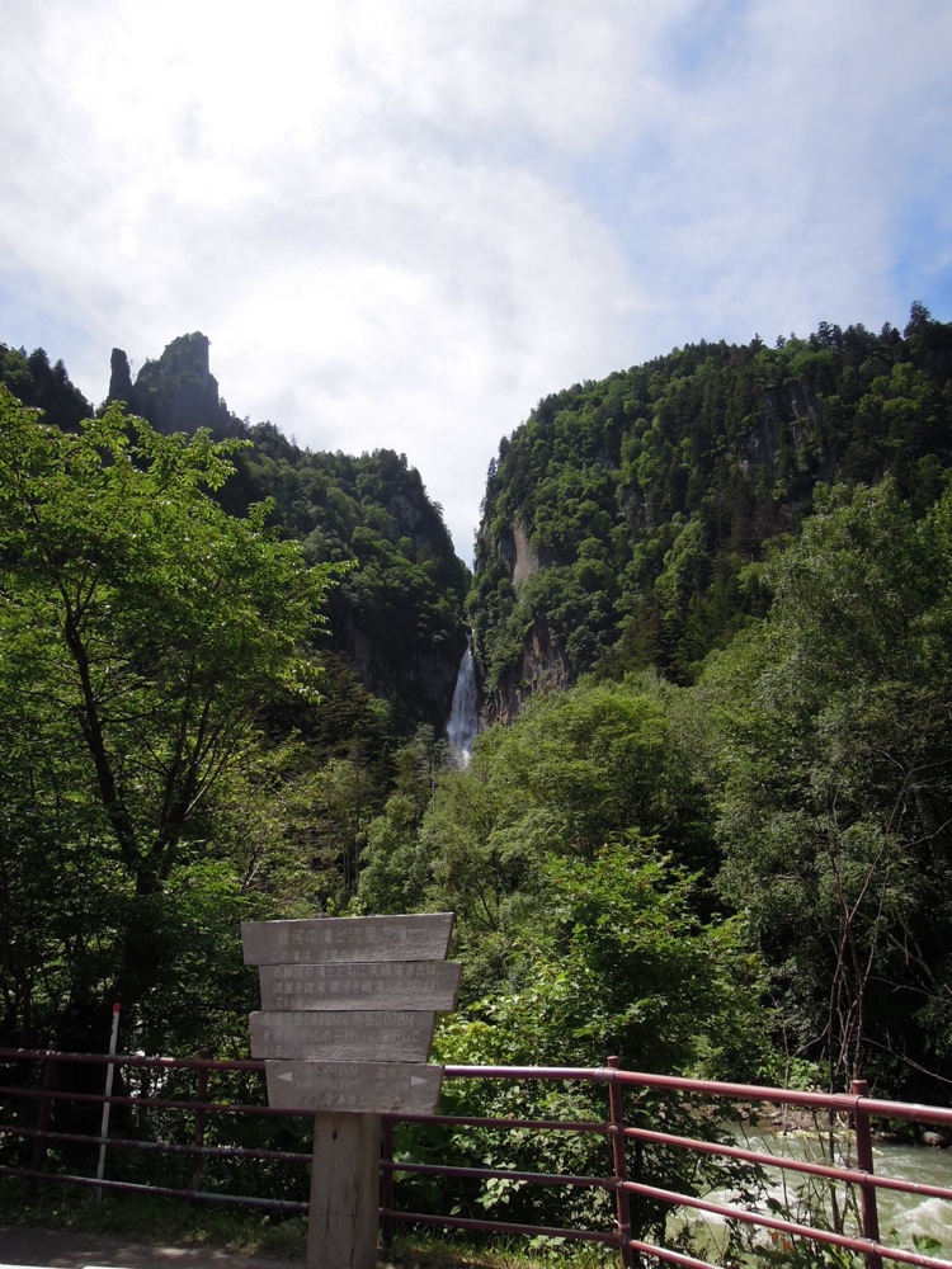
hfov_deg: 56.8
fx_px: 880
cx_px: 476
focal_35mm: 24
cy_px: 634
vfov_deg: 71.6
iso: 160
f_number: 3.5
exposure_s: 1/1600
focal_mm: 4.3
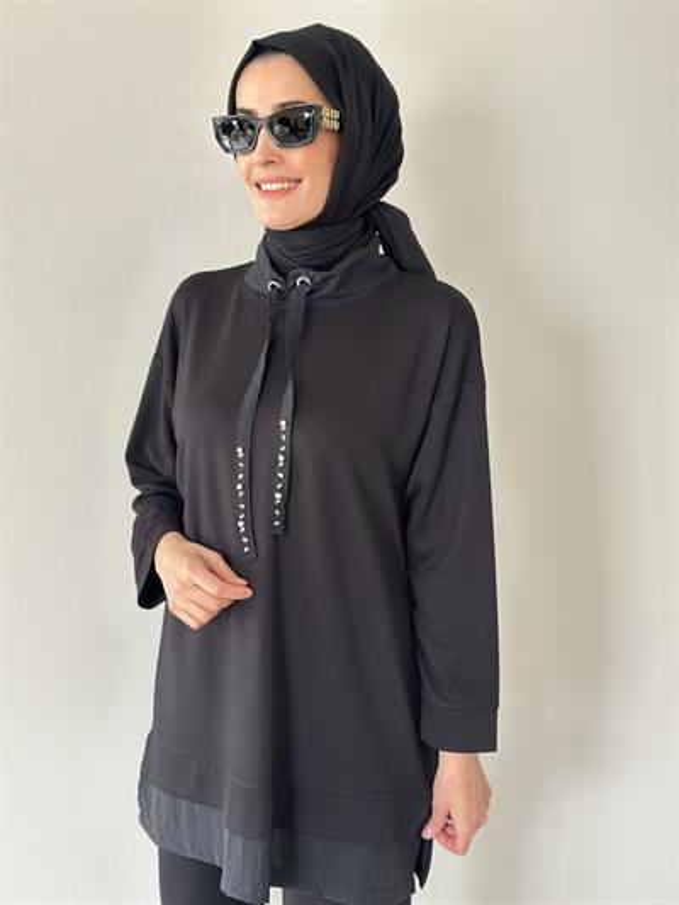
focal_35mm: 48
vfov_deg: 39.6
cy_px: 452
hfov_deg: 30.3
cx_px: 340
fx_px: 1255
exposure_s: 1/50
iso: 200
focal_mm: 6.86
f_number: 1.78
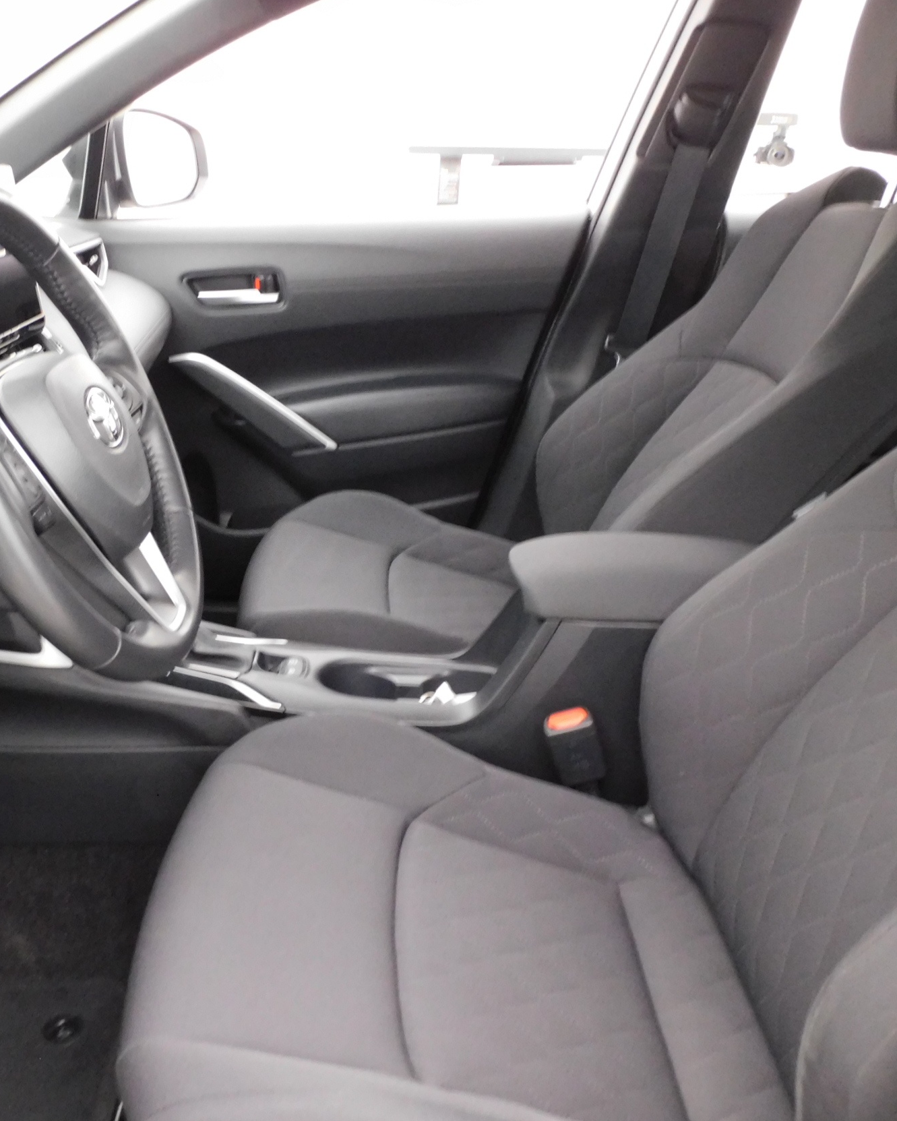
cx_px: 256
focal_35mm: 32
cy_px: 558
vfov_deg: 55.7
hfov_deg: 44.7
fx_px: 1062
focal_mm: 4.3
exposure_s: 1/8
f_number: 3.3
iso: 560
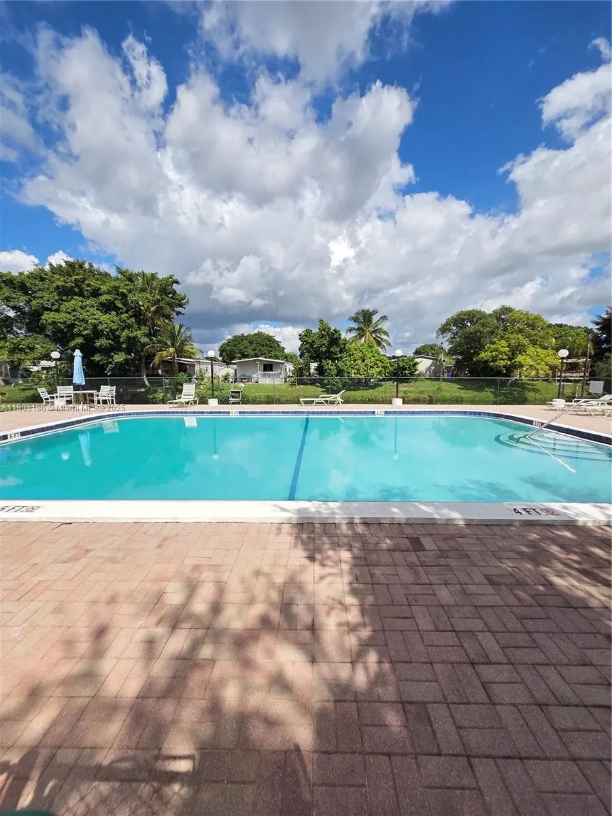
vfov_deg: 106.2
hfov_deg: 89.9
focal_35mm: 13
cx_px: 306
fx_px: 306
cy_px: 408
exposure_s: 1/2977
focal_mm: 2.2
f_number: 2.2
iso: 50
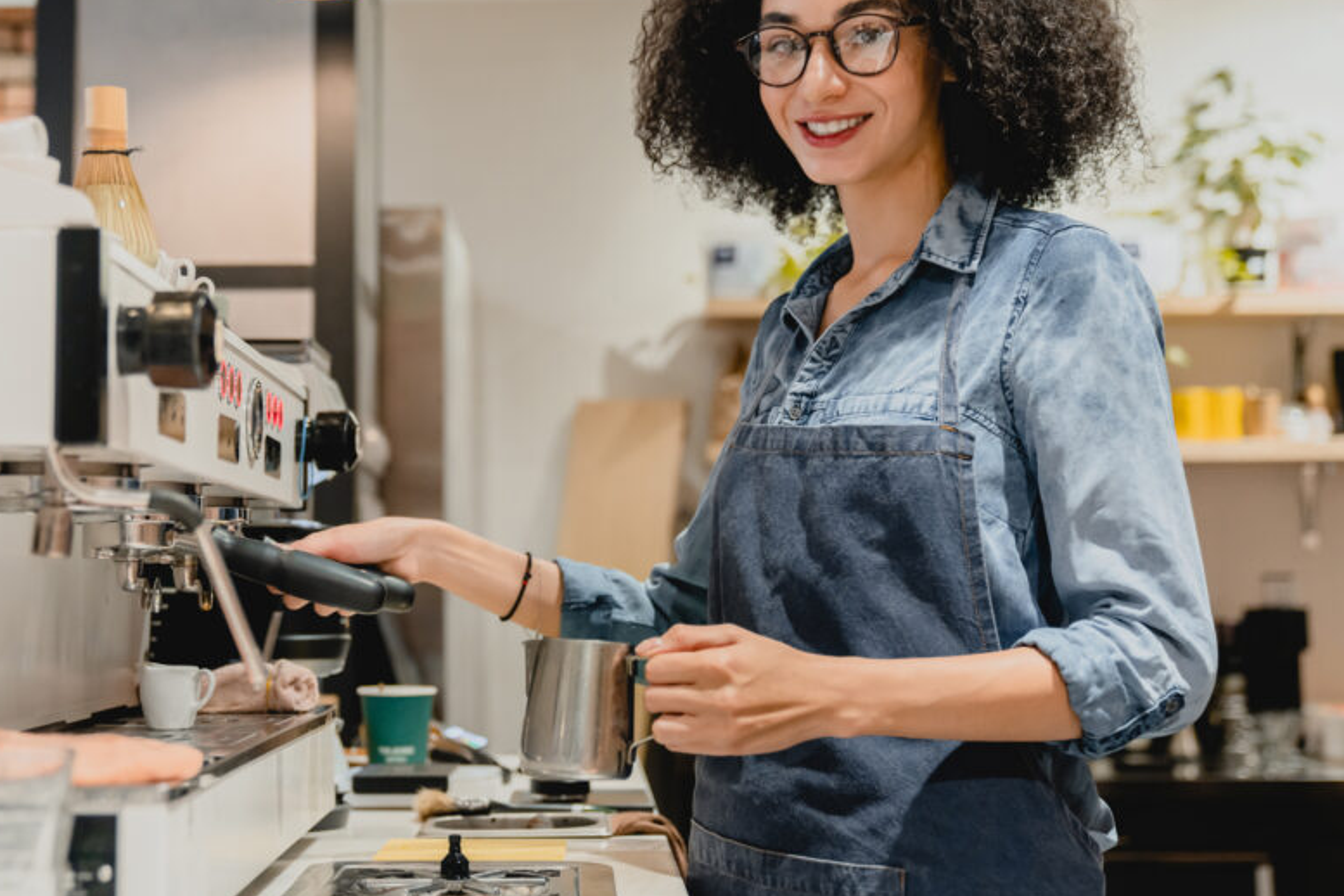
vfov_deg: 23.3
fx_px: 2165
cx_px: 460
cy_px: 361
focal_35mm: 58
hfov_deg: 34.2
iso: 1250
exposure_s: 1/200
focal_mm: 44
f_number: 2.8
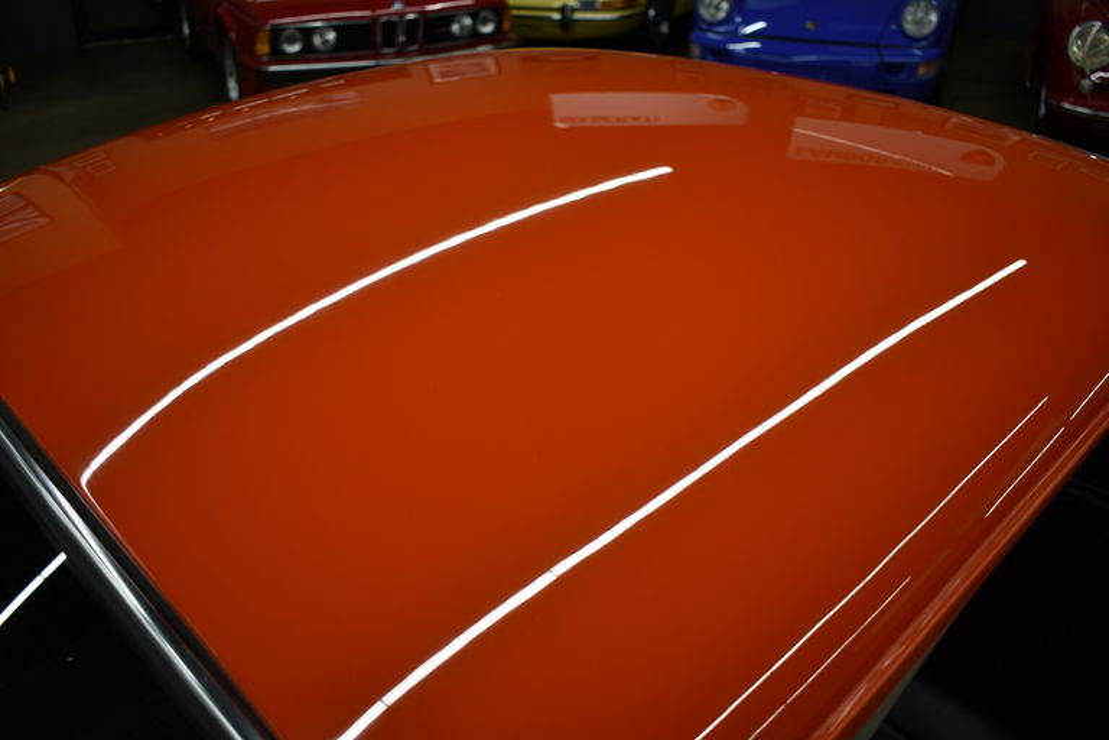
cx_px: 554
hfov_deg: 59.5
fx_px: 970
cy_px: 370
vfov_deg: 41.7
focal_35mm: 32
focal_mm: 21
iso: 100
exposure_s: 1/30
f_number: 3.8
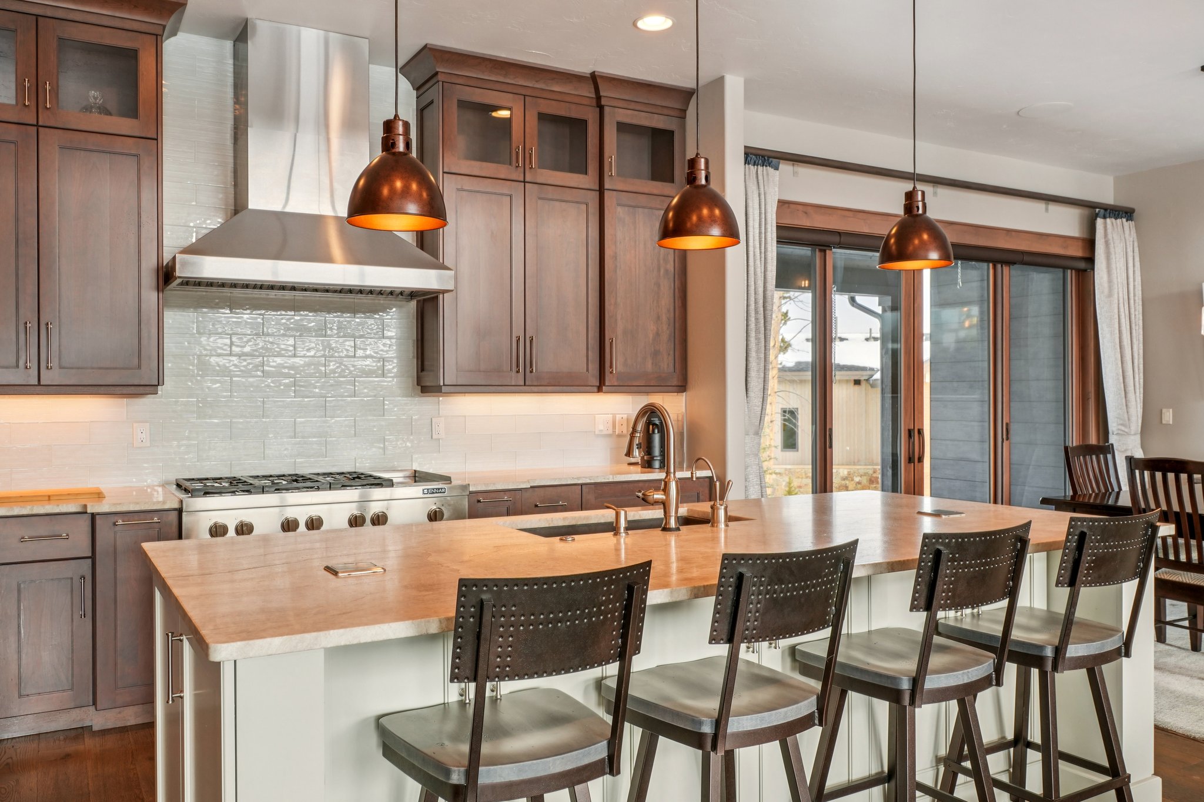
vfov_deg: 47.9
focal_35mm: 27
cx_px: 602
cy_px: 401
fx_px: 903
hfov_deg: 67.4
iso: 125
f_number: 8
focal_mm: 18
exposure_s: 1/30
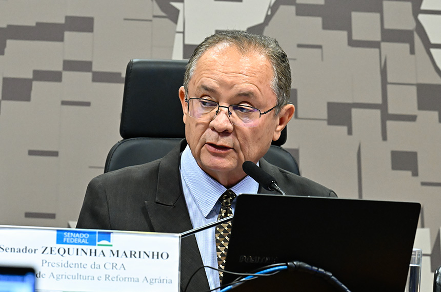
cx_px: 220
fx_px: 3668
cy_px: 146
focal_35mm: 300
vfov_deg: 4.6
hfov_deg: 6.9
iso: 6400
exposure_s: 1/100
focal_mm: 200
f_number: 7.1
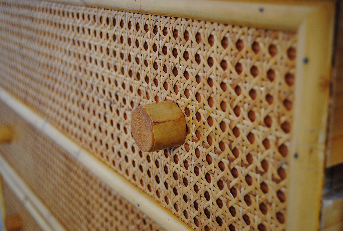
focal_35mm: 51
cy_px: 116
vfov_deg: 26.6
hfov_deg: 38.8
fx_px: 487
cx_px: 172
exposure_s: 1/50
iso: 200
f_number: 5
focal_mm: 34
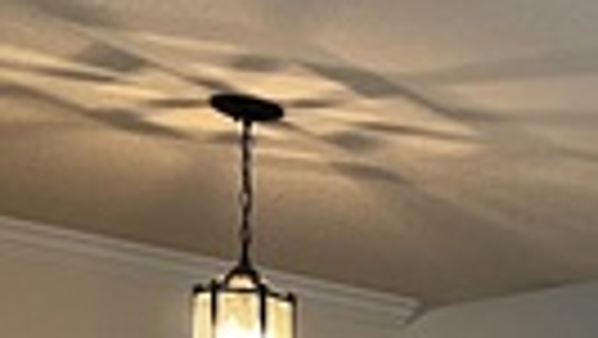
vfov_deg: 8.2
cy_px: 816
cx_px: 1218
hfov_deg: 13.4
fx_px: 2158
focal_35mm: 136
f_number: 1.5
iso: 100
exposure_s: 1/60
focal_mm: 5.7
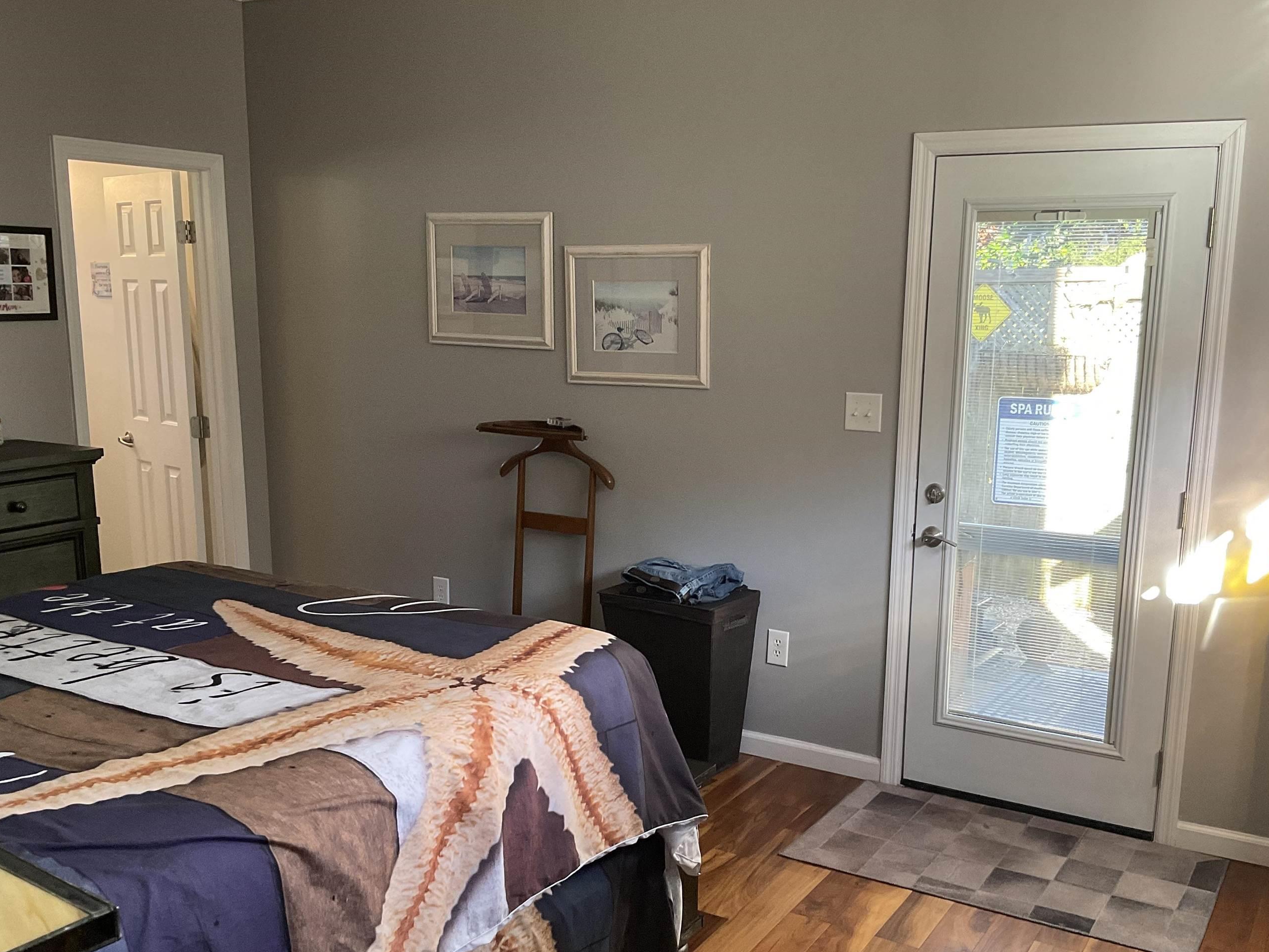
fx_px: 1283
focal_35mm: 35
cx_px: 708
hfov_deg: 52.5
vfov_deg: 40.6
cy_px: 556
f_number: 1.8
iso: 64
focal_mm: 3
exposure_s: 1/65
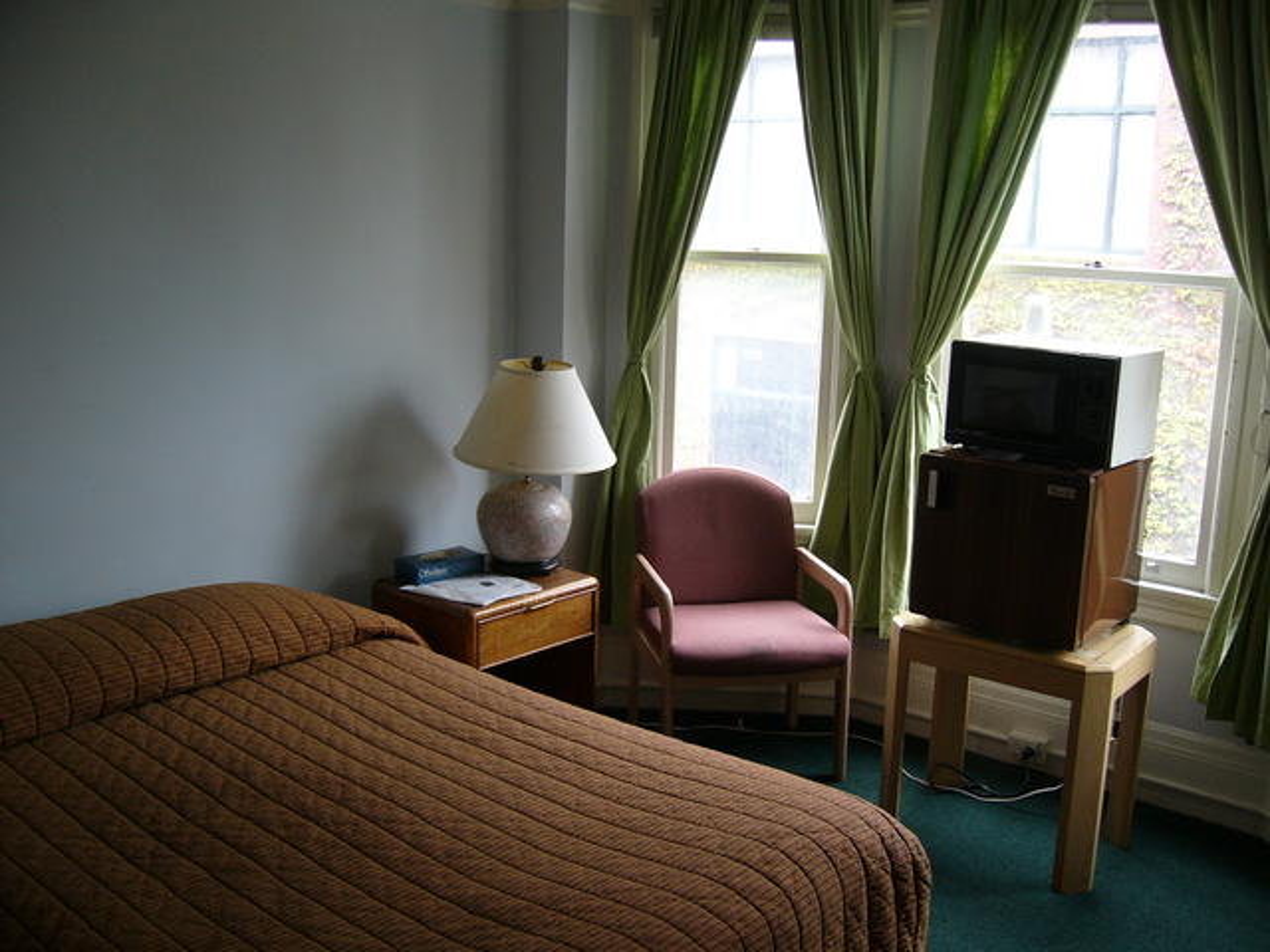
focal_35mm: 35
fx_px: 1284
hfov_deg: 52.6
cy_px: 476
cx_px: 635
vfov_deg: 40.7
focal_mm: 5.8
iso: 100
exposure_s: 1/50
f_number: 2.8
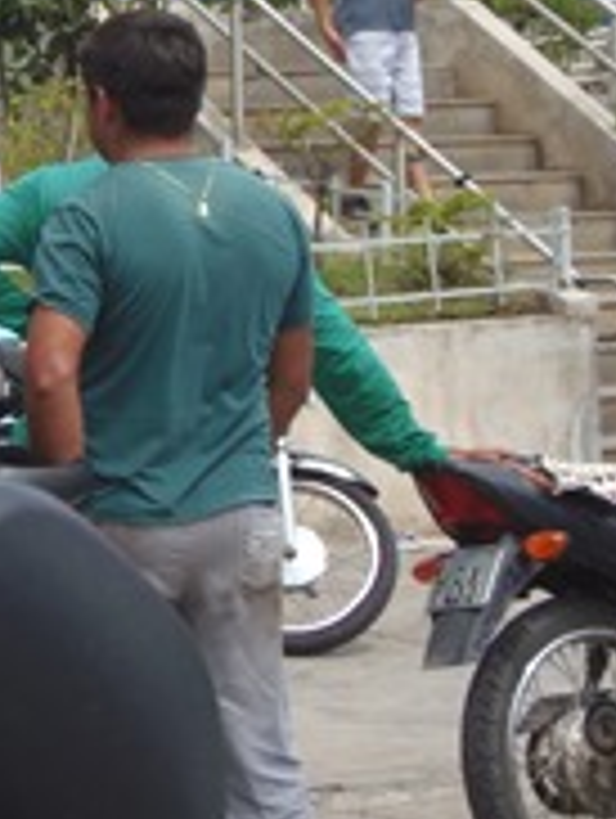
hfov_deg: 9.3
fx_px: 3669
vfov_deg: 12.7
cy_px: 135
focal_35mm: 155
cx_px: -297
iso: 64
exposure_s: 1/320
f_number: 4
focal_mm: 11.7
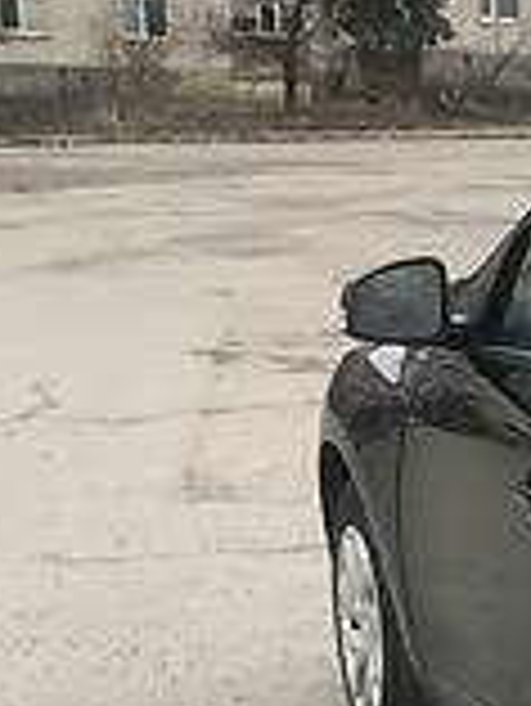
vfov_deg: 17.8
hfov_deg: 12.6
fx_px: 2186
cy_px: 751
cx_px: 976
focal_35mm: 107
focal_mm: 4
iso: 20
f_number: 1.8
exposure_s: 1/330
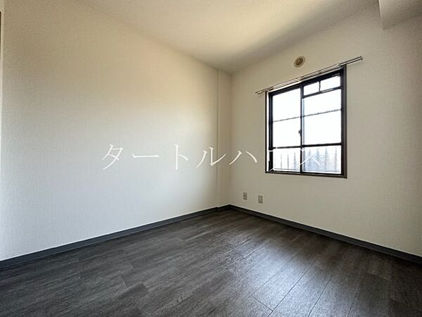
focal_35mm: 14
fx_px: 171
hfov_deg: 102.1
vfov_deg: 85.7
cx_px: 211
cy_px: 158
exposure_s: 1/99
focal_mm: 2.22
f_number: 2.2
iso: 320
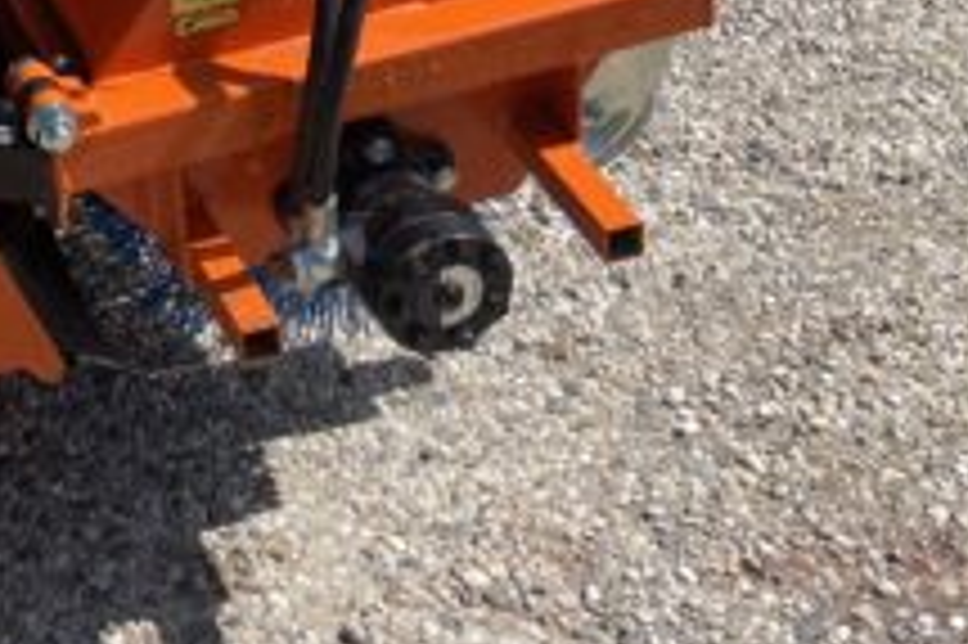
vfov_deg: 15.0
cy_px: -137
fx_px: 2364
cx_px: -59
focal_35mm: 88
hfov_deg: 22.1
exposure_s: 1/2959
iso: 32
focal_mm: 4.2
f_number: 1.6
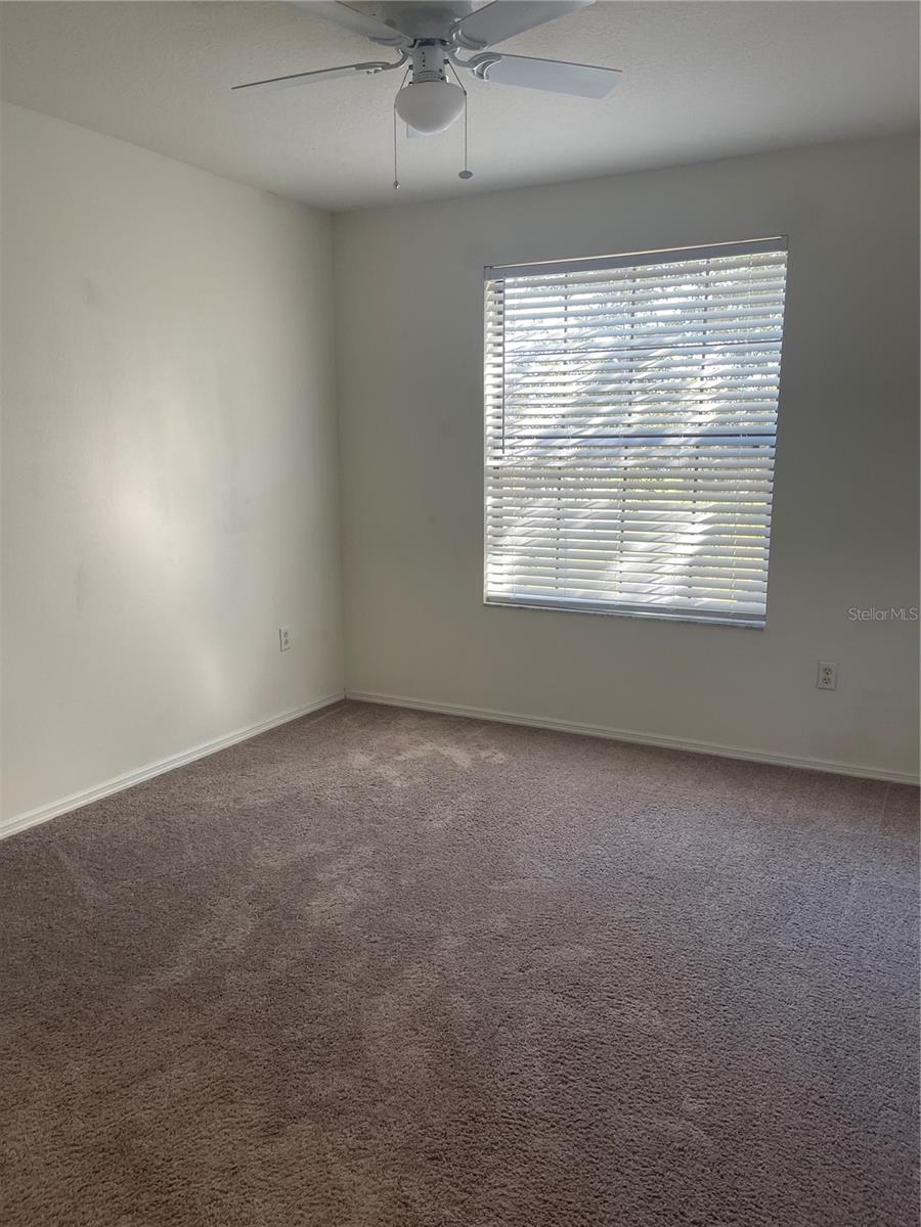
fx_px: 922
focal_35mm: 26
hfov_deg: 53.1
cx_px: 460
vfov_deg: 67.3
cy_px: 614
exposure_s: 1/121
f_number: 1.6
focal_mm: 5.1
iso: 80
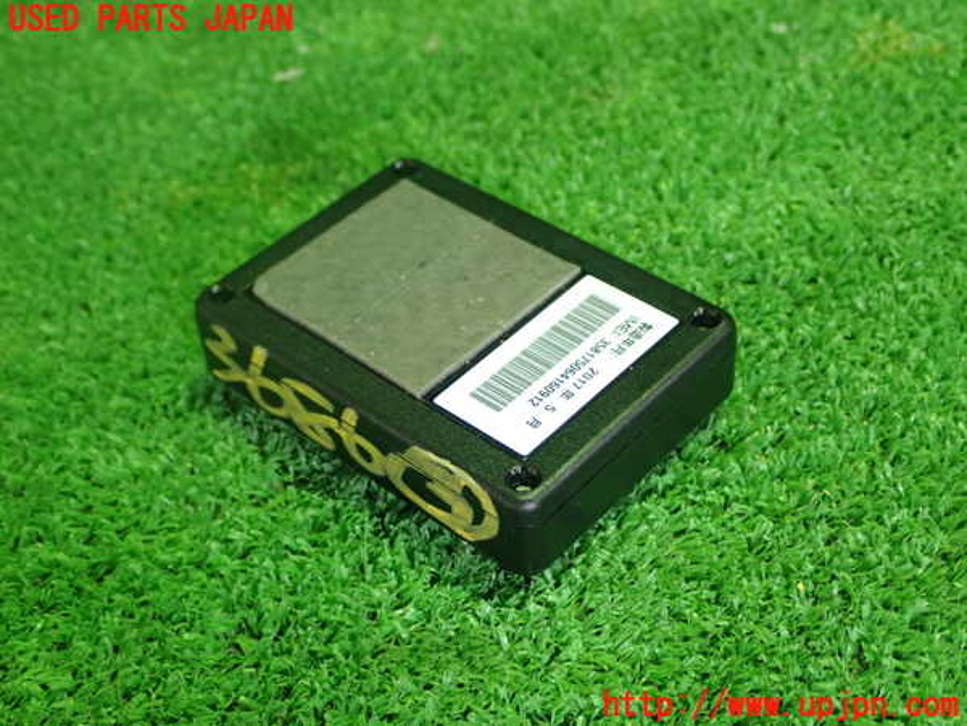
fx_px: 1508
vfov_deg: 27.0
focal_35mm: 54
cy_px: 363
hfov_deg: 35.5
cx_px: 484
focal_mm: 9.65
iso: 800
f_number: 3.3
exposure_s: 1/20
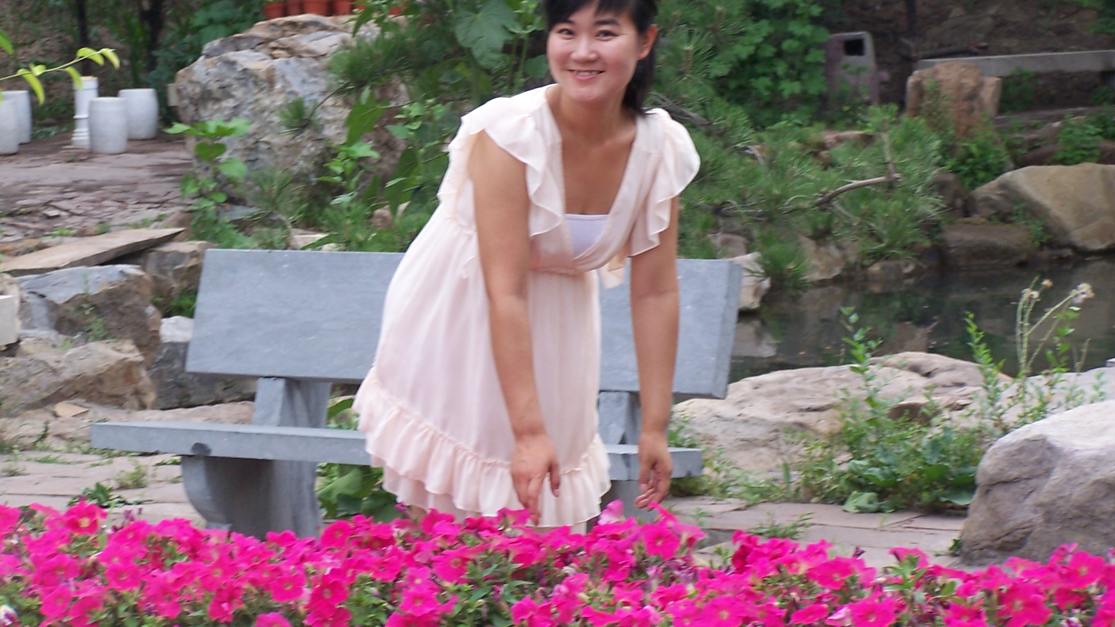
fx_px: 4435
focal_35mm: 150
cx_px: 556
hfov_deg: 14.3
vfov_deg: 8.1
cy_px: 191
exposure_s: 1/125
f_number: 3.2
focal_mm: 21.2
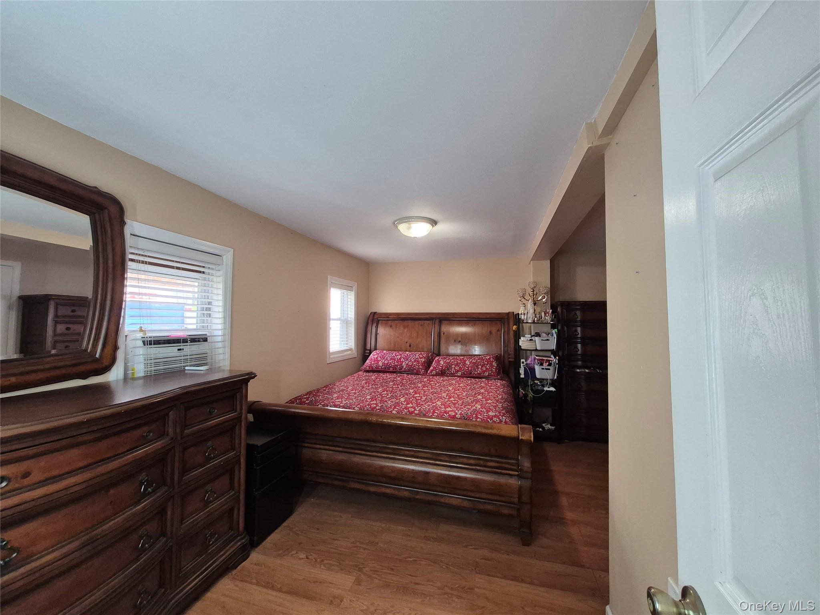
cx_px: 410
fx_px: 308
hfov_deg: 106.2
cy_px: 308
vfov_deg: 89.9
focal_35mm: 13
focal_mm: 1.74
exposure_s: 1/60
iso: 160
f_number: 2.2
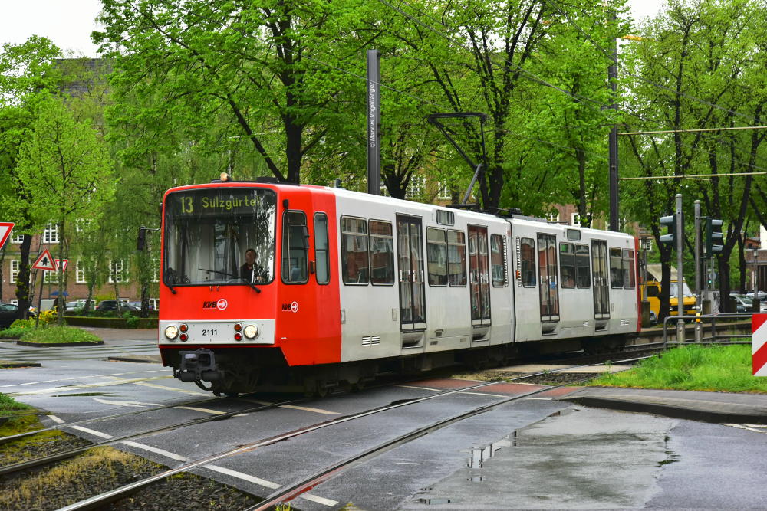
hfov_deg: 27.0
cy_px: 256
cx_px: 384
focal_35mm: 75
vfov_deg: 18.2
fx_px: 1598
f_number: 7.1
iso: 1600
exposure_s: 1/500
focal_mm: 75
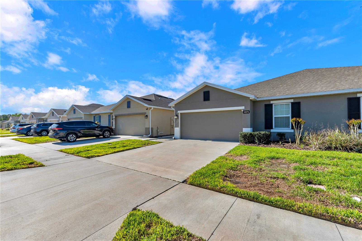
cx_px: 181
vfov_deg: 80.2
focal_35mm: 14
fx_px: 143
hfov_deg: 103.3
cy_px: 120
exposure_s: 1/200
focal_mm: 9.5
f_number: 10
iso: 100
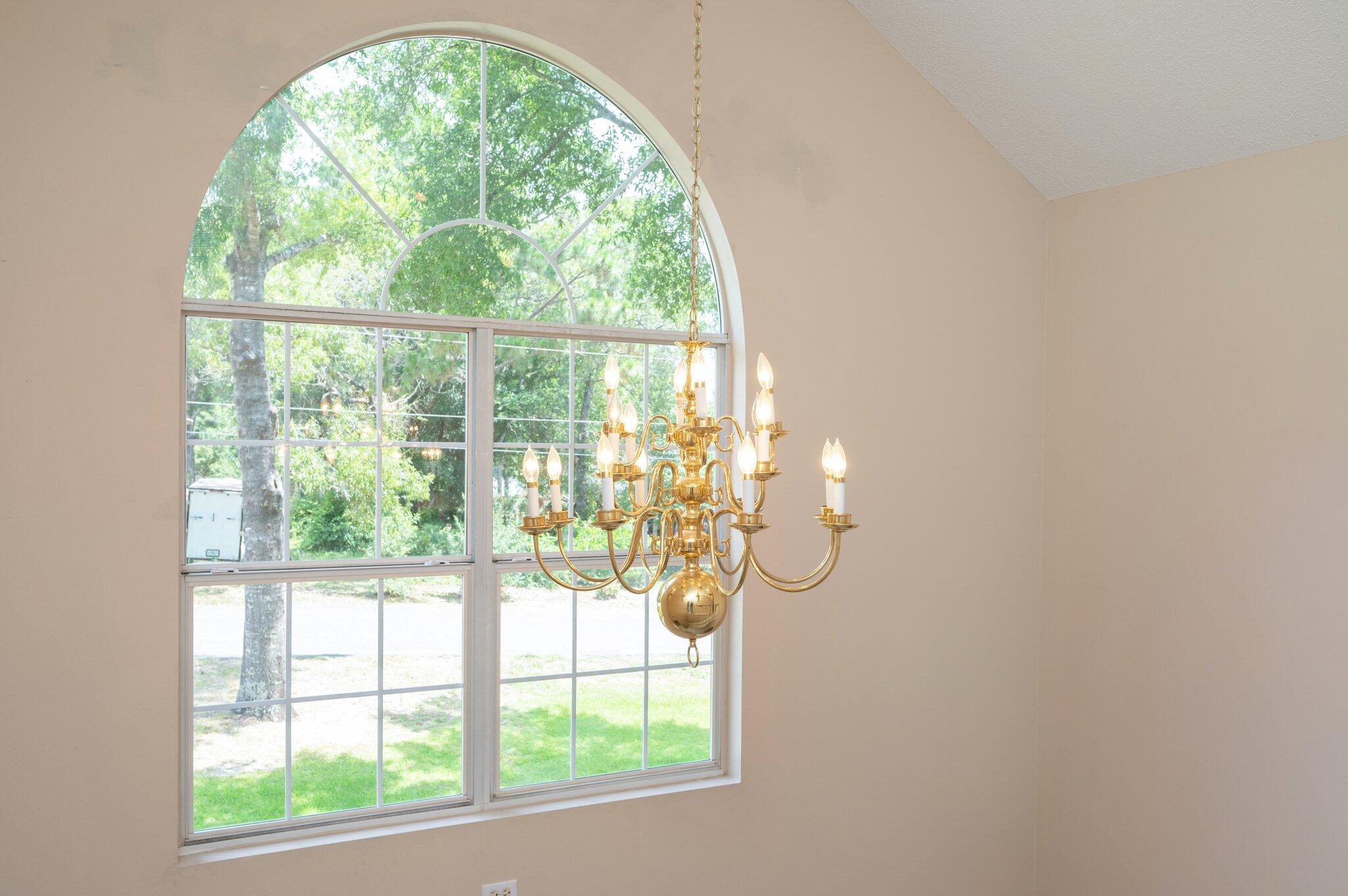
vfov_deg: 43.5
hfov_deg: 62.0
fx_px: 1122
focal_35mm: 30
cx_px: 674
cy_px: 448
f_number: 9
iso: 320
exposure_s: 1/60
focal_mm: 30
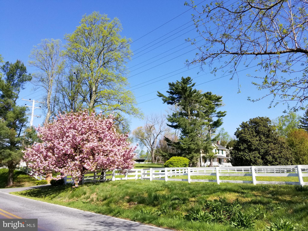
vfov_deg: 53.1
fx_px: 231
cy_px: 116
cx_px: 154
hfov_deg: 67.3
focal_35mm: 26
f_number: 1.7
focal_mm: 4.3
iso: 50
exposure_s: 1/1580
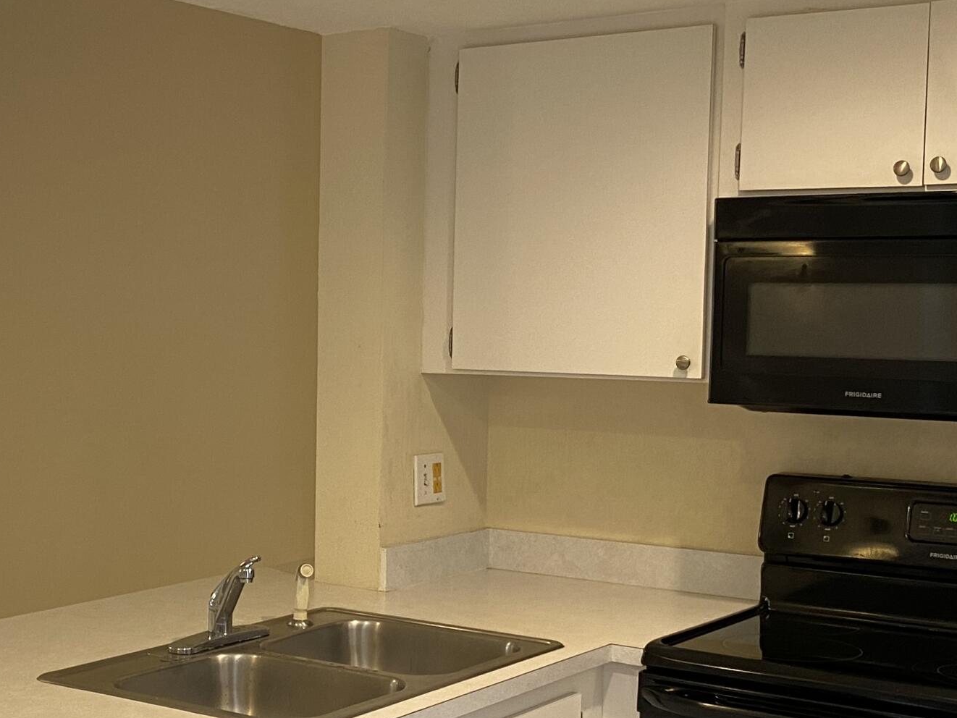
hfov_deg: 32.4
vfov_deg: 24.8
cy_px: 418
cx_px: 323
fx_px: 1631
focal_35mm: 59
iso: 100
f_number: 1.8
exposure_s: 1/60
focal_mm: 4.25
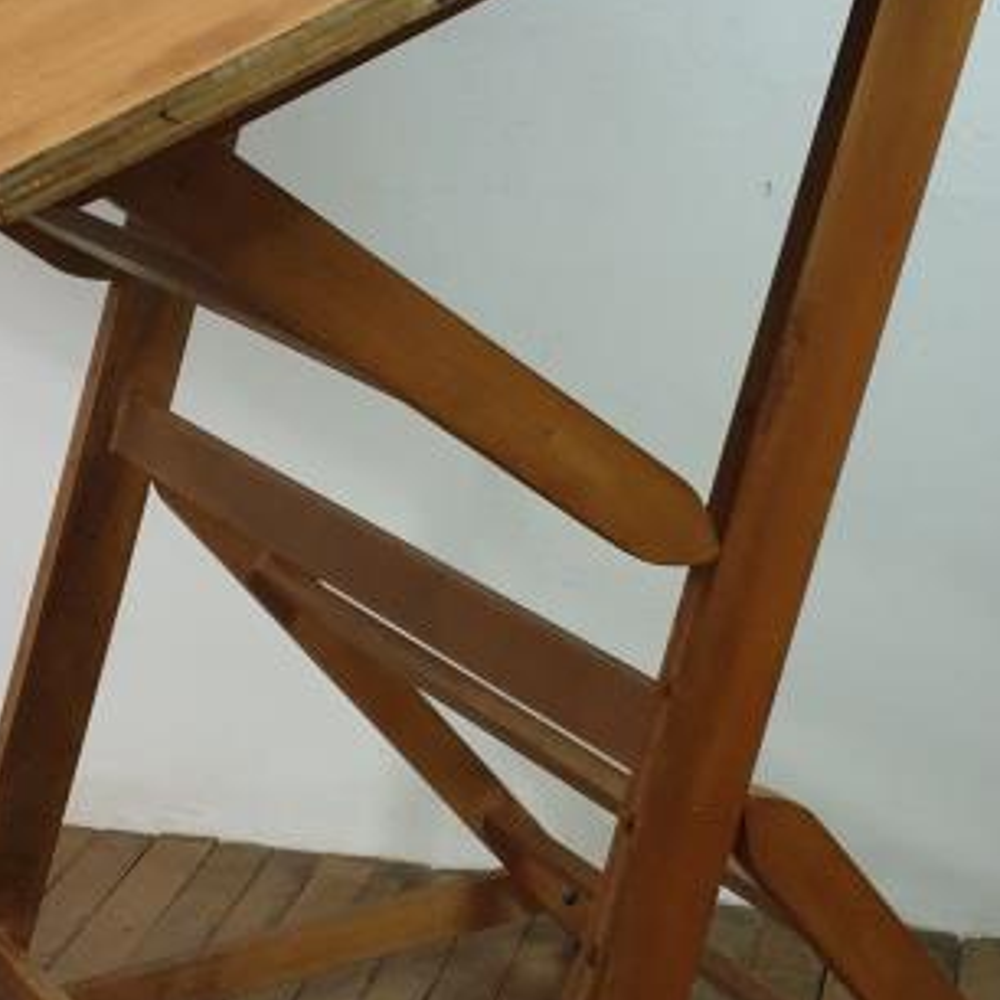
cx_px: 458
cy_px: 487
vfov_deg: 22.5
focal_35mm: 77
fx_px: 2517
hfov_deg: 22.5
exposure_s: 1/33
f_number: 1.5
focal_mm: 4.3
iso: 320
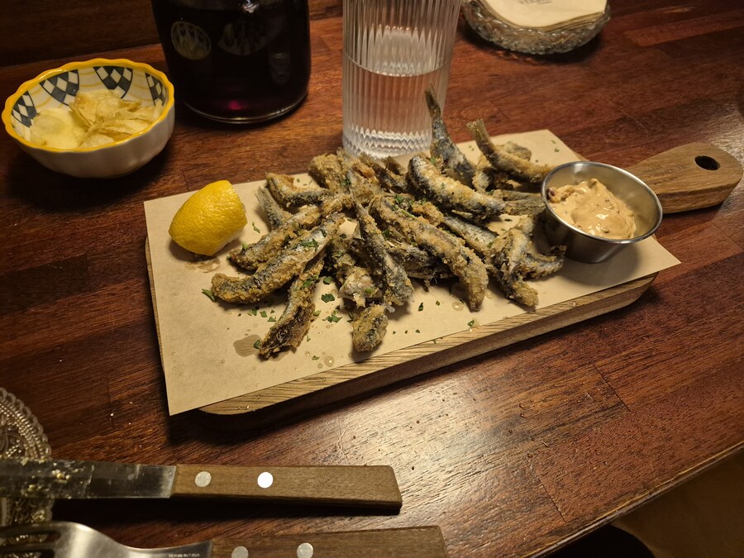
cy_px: 279
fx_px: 494
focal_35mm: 23
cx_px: 372
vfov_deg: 58.9
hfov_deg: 73.9
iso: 800
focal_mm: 5.4
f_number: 1.8
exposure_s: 1/60
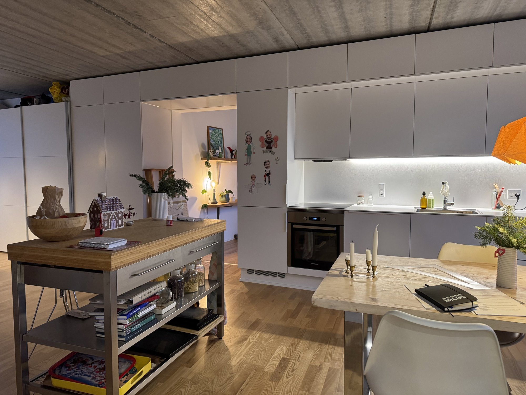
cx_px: 263
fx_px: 365
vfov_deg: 56.8
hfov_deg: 71.6
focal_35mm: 24
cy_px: 198
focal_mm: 6.76
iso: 320
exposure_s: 1/50
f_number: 1.78
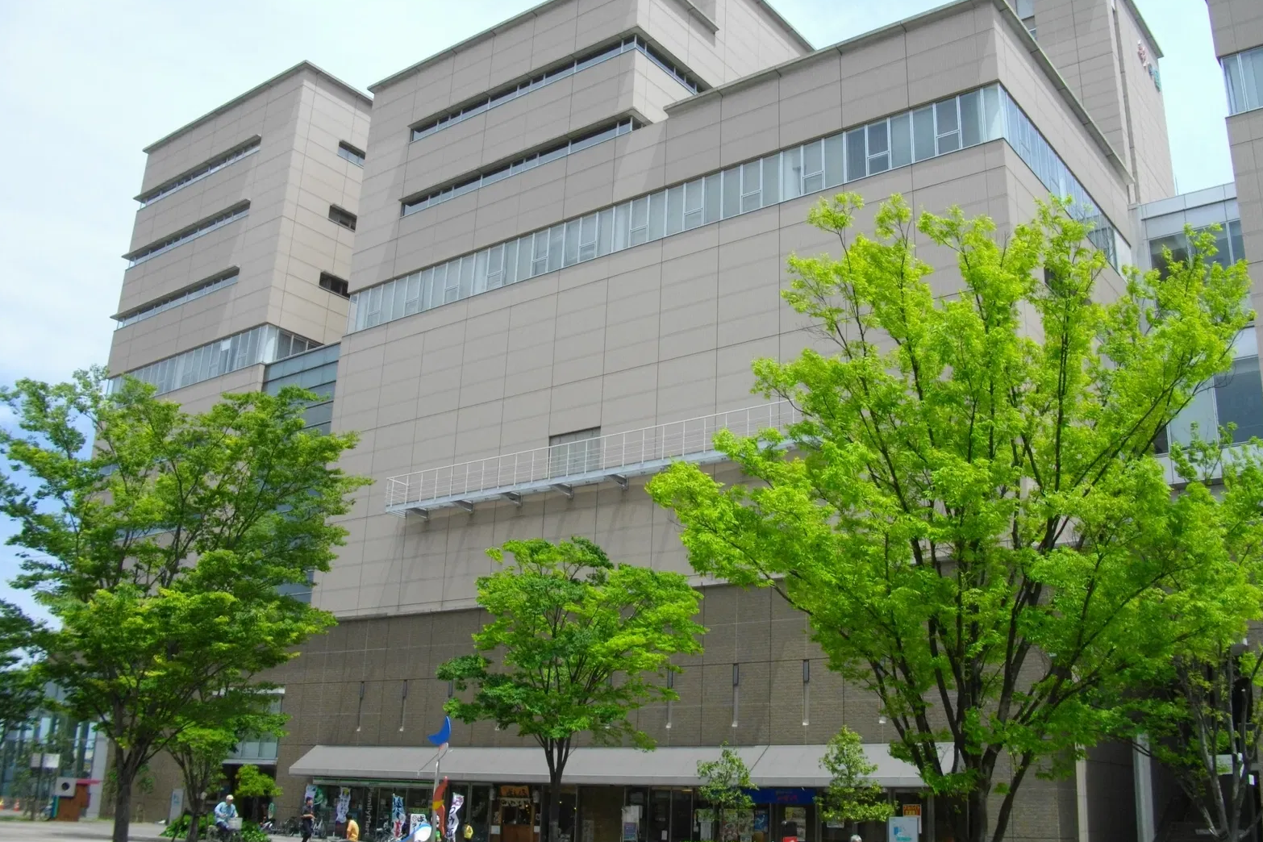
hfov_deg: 55.8
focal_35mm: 34
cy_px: 408
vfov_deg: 38.9
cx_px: 639
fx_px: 1193
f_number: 5.5
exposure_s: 1/320
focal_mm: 5.7
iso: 100
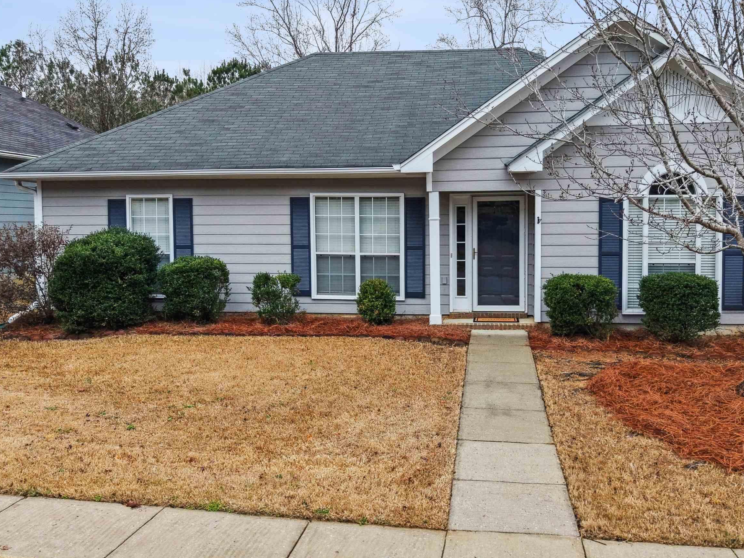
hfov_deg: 56.7
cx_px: 410
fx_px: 688
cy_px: 318
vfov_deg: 44.1
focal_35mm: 32
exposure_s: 1/1000
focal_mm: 8.7
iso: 160
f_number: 1.8
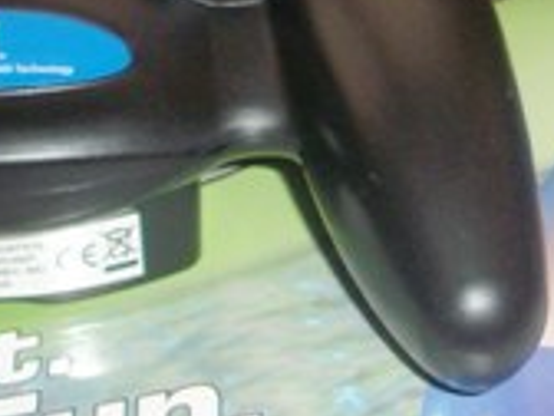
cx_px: 439
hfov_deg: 14.7
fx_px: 2129
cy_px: -46
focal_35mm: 133
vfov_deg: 11.0
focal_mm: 6.3
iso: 160
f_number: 3.1
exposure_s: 1/30
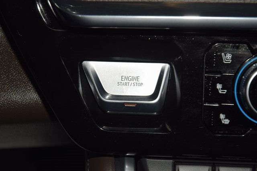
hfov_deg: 19.5
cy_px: 86
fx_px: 750
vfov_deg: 13.0
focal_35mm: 105
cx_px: 128
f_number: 8
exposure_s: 1/125
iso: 100
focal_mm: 70
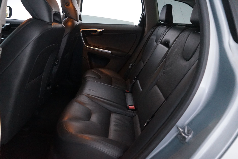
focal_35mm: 28
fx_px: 185
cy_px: 80
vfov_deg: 46.4
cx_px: 119
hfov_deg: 65.5
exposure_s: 1/80
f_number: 3.5
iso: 6400
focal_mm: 28
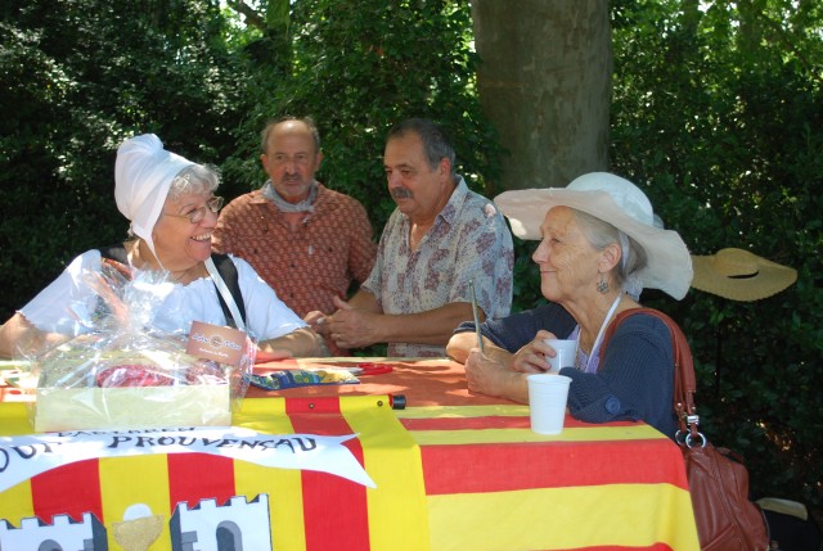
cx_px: 412
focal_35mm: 45
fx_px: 1030
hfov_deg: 43.5
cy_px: 276
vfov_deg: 30.0
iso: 200
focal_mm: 30
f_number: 4.8
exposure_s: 1/80
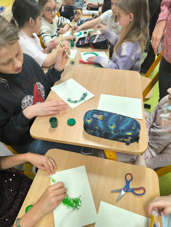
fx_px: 151
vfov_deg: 73.9
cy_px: 114
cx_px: 86
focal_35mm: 23
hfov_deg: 58.9
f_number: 1.65
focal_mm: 6.14
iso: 500
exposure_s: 1/50
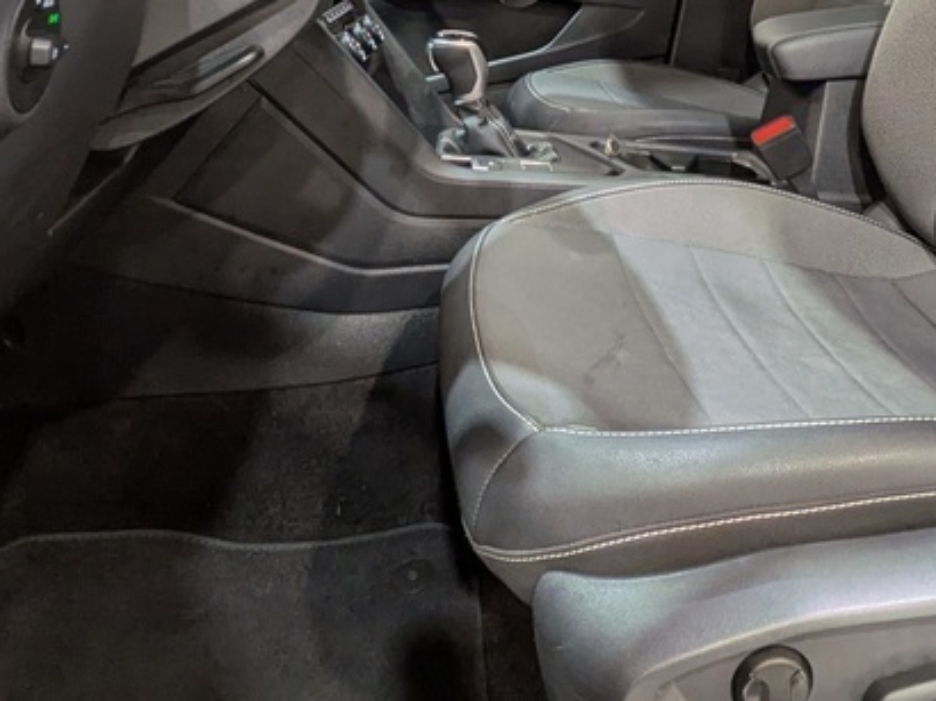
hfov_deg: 52.0
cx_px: 591
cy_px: 46
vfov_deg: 37.5
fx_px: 946
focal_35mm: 35
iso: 114
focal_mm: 1.83
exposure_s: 1/40
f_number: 2.2
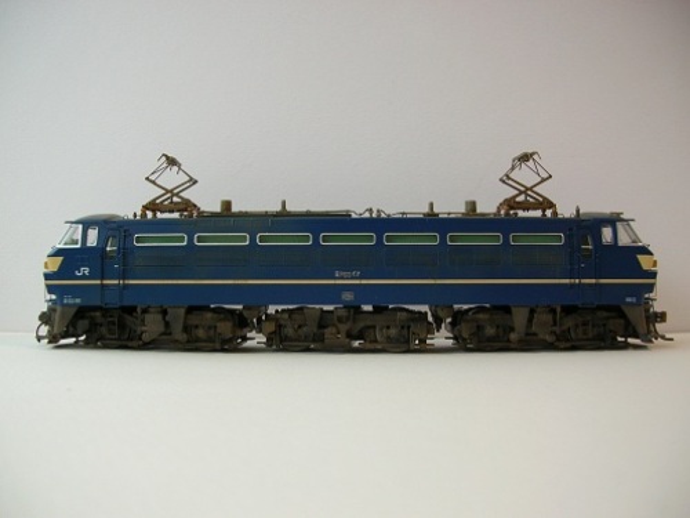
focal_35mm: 35
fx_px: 698
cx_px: 345
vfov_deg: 40.7
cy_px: 259
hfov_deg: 52.6
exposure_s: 1/10.7
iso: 50
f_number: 2.8
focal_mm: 5.8
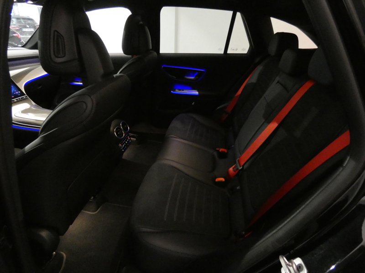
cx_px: 182
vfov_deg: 66.0
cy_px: 136
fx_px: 211
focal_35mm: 20
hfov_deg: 81.7
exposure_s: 1/20
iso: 1600
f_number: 2.8
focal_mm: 3.6
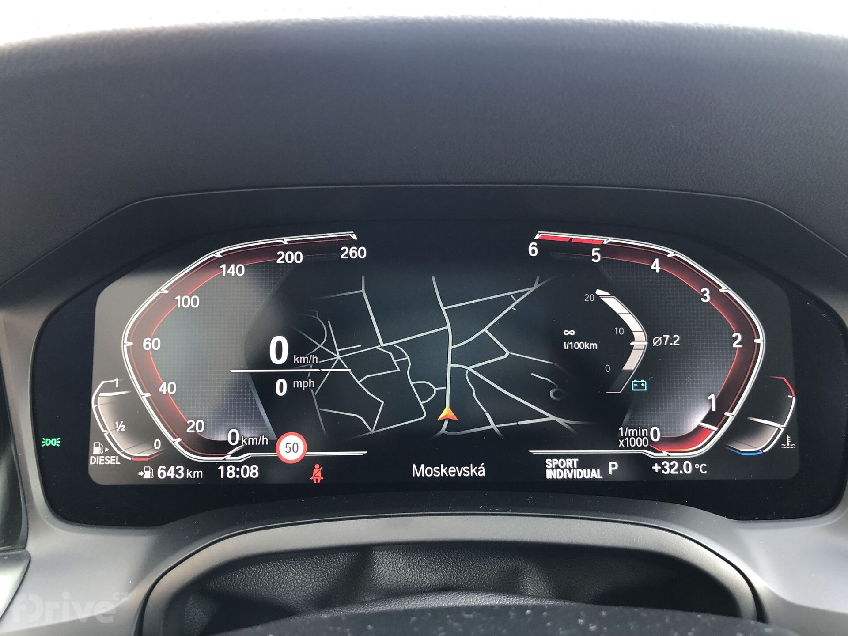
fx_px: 686
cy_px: 318
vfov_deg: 49.7
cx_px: 424
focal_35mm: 28
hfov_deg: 63.4
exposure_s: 1/16
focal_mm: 4
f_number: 1.8
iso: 50
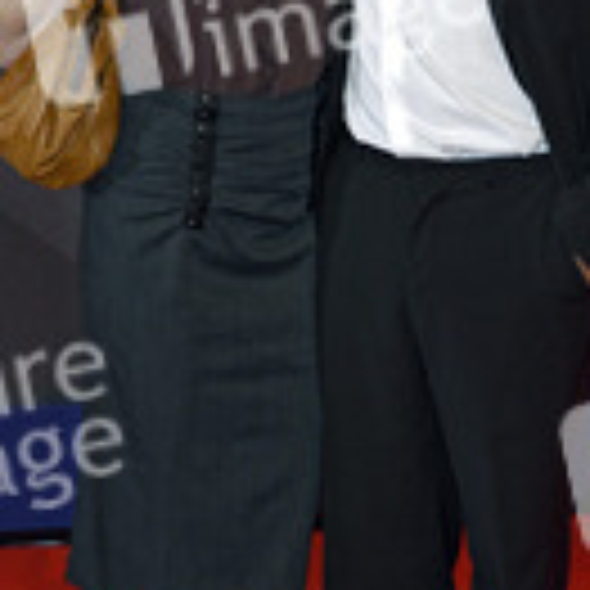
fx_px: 3297
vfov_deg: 10.2
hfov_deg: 10.2
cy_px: 225
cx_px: 383
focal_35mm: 171
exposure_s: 1/100
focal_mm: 44
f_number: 5.6
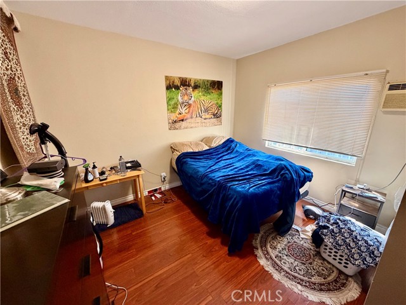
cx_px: 203
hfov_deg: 102.1
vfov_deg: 85.7
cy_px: 152
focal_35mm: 14
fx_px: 164
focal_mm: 2.22
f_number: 2.2
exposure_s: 1/60
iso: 400
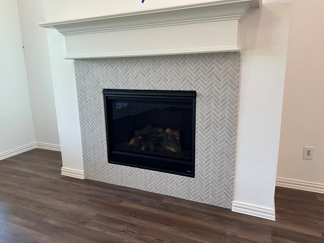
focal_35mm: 25
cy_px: 122
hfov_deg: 69.4
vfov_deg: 54.9
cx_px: 160
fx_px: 234
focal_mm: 6.86
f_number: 1.78
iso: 125
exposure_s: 1/120
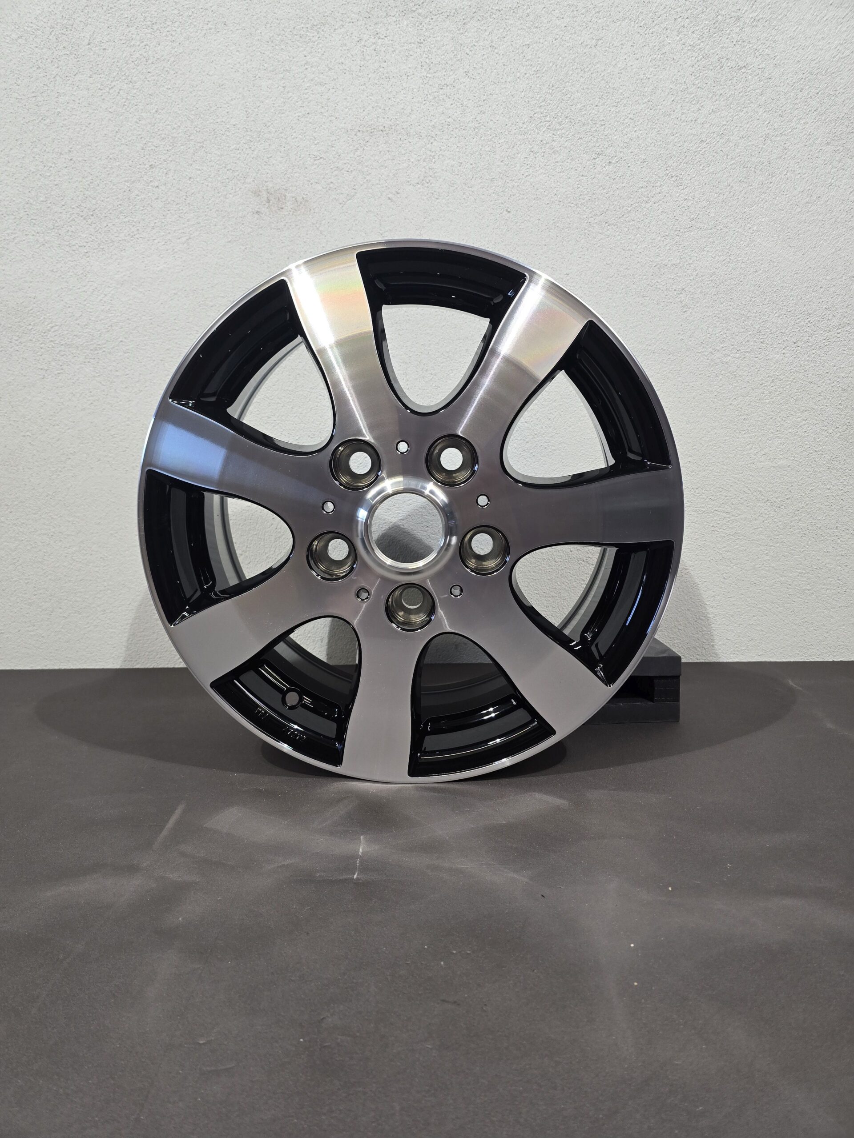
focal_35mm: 23
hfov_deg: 58.9
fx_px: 757
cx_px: 427
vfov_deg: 73.9
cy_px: 569
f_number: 1.7
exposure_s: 1/100
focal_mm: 6.3
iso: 64
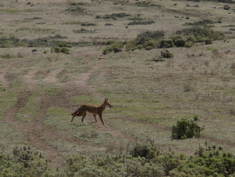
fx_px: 3184
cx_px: 118
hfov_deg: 4.2
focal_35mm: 469
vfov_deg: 3.2
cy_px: 88
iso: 100
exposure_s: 1/200
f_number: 5.6
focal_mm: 88.8
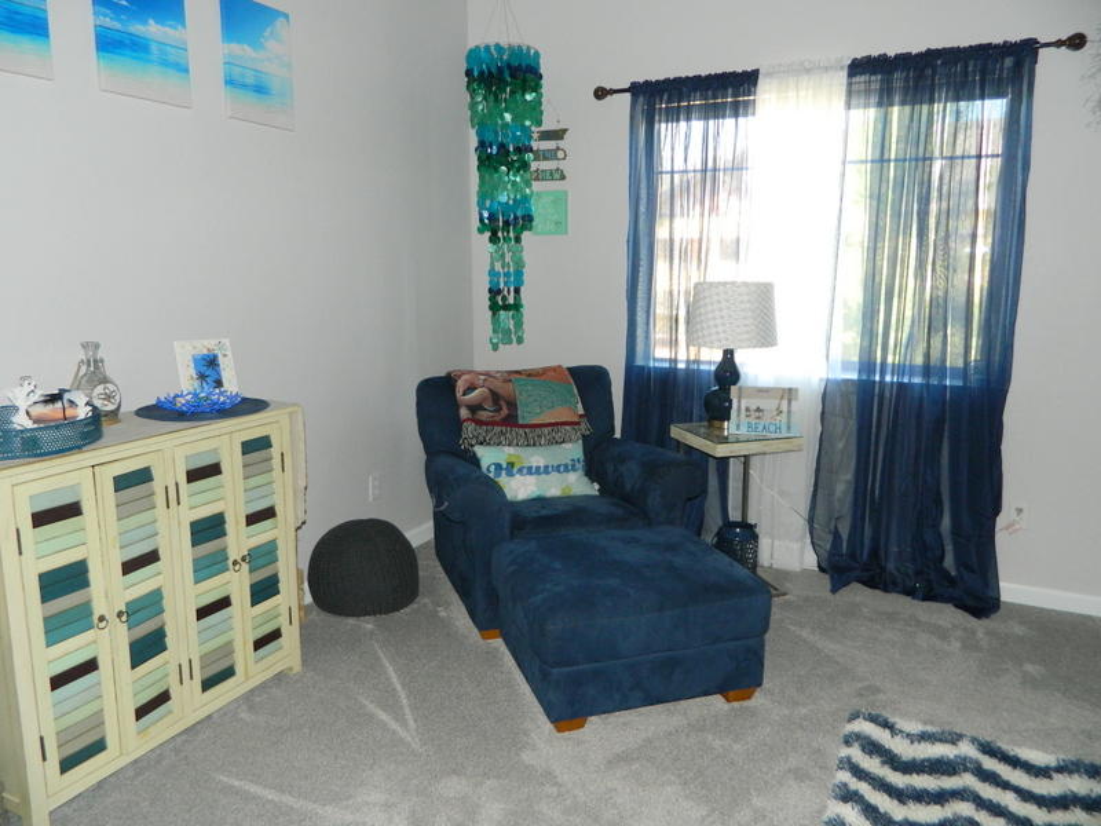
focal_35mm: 25
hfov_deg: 69.4
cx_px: 550
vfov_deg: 54.9
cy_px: 413
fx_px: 795
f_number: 3.1
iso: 200
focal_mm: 4.5
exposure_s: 1/30
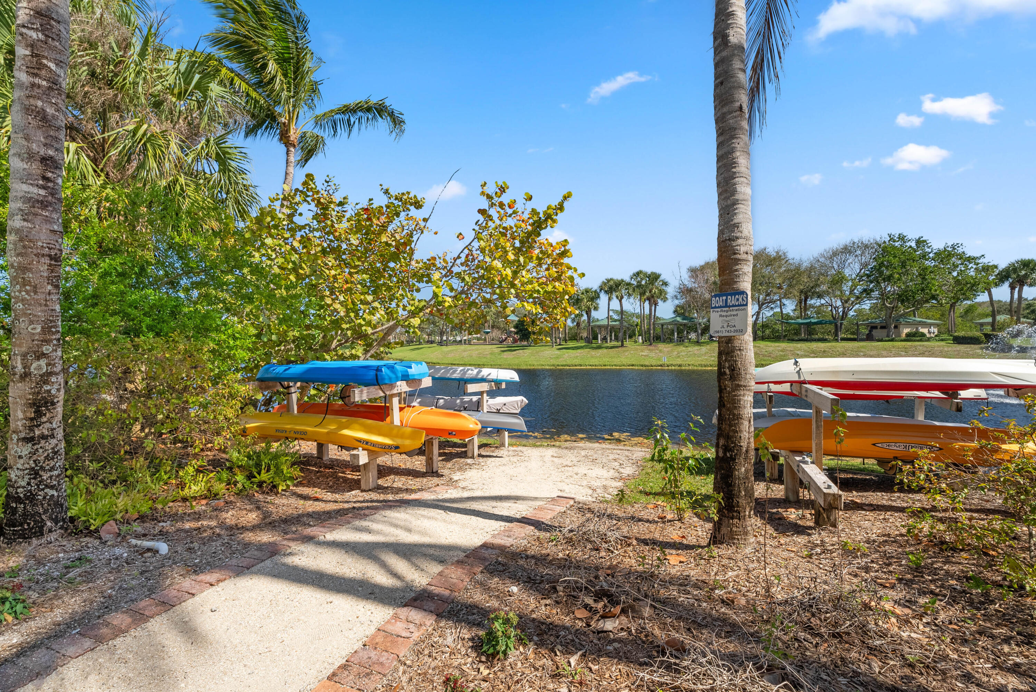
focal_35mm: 16
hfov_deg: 96.7
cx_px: 518
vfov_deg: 73.8
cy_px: 346
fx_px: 461
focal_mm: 16
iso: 100
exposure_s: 1/20
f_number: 9
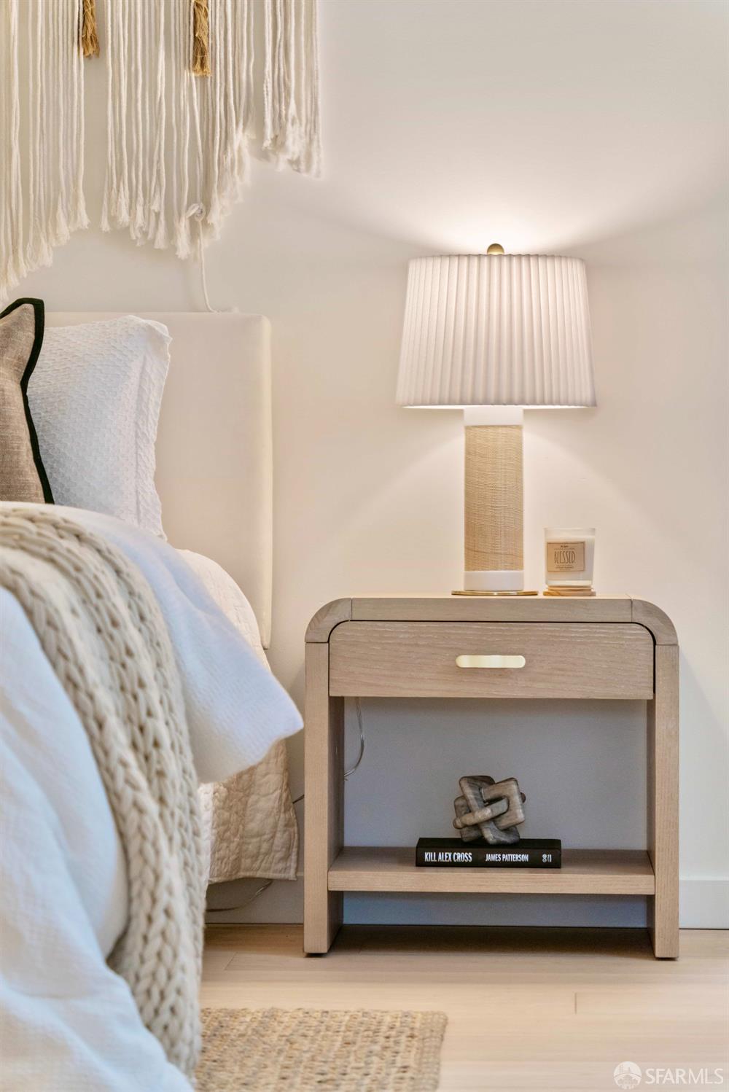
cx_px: 364
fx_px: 2792
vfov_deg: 22.1
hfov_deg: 14.9
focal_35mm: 92
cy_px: 546
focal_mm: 92
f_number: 4.5
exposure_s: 1/60
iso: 640
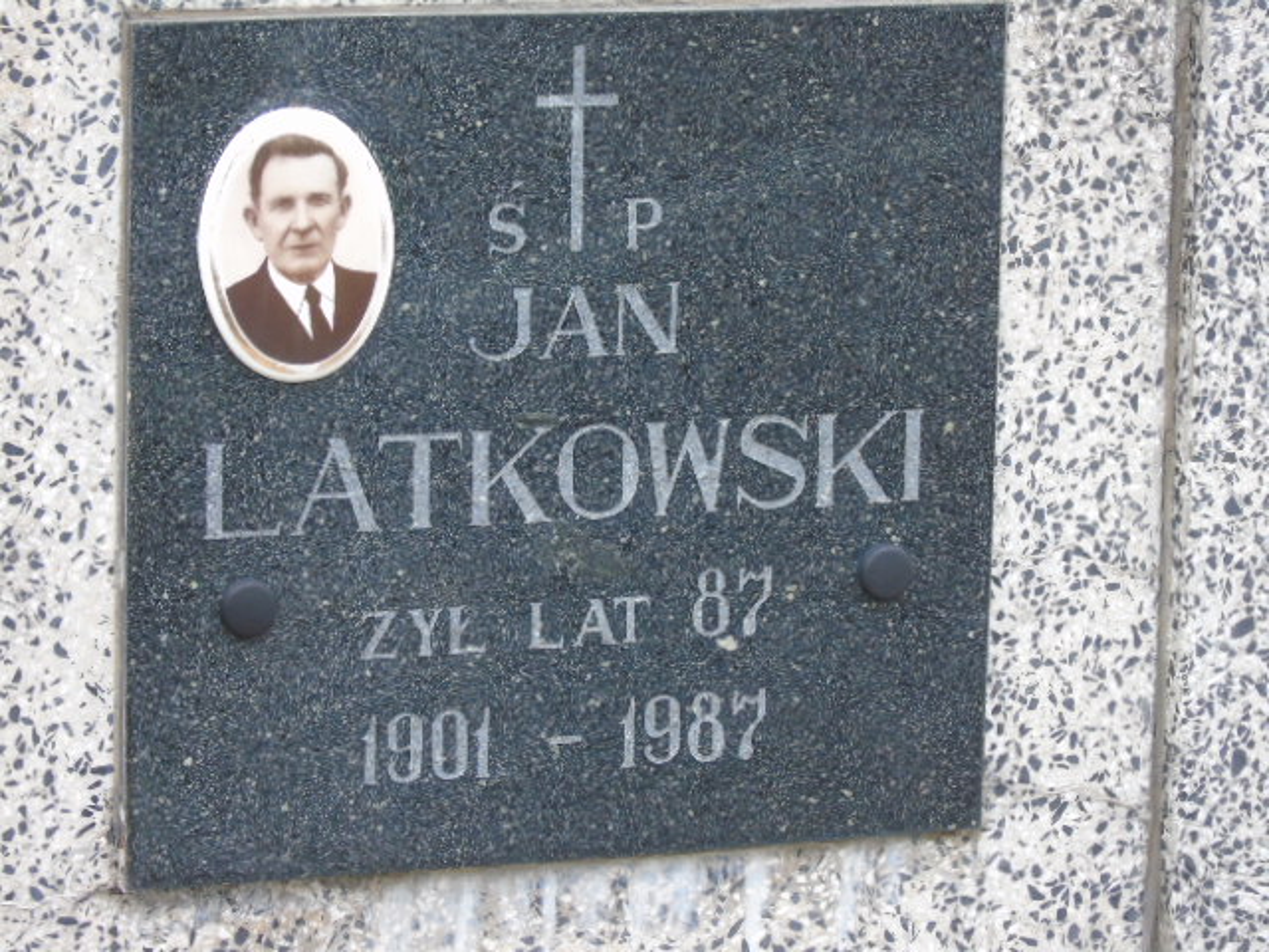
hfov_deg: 12.2
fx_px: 5939
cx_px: 634
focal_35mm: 162
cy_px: 476
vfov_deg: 9.2
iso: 400
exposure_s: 1/125
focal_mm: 29
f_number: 4.9
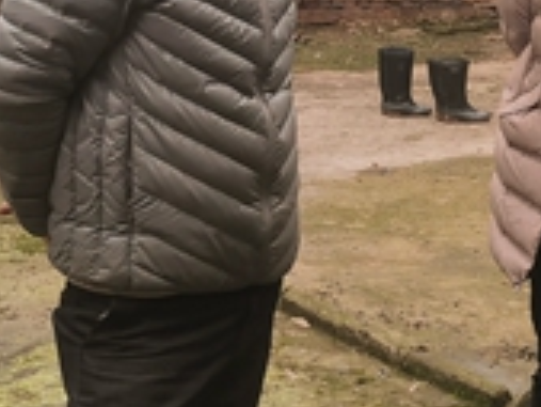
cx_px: 547
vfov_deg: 13.4
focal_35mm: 110
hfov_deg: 17.4
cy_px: 35
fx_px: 1720
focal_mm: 5.58
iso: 50
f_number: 1.8
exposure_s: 1/227
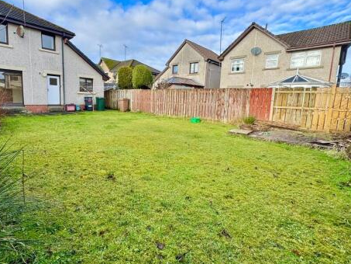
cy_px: 121
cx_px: 153
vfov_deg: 71.5
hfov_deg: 87.3
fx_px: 183
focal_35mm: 18
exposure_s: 1/473
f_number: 2.2
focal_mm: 2.22
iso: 40
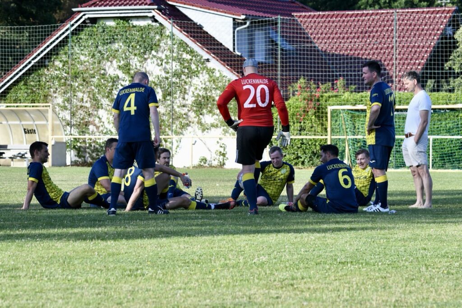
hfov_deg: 16.4
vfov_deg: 11.0
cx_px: 231
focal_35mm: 125
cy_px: 154
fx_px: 1604
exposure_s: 1/1600
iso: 1250
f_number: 7.1
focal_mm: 125
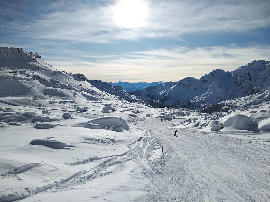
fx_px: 203
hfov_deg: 67.3
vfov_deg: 53.1
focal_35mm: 26
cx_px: 135
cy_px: 101
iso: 100
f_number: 2.2
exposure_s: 1/3899
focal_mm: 3.81
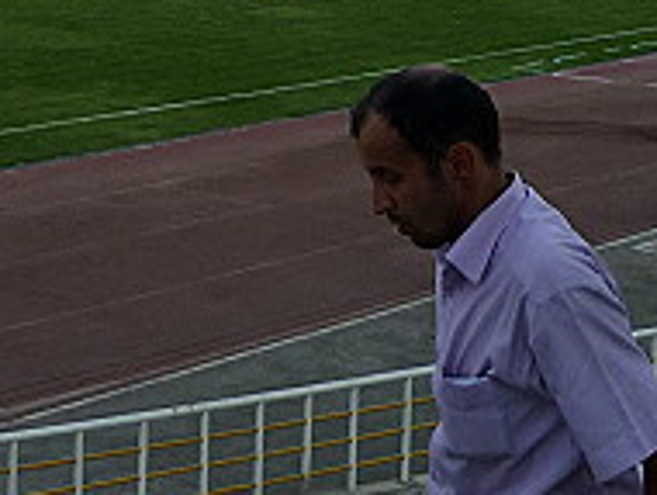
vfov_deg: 13.5
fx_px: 1976
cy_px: -215
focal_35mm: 104
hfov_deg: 18.7
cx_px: 152
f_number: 2.8
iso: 80
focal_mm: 5.5
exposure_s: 1/160
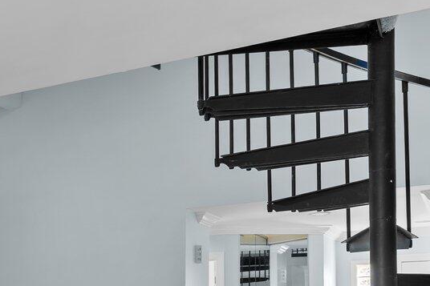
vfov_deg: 19.6
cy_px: 346
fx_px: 776
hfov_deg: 25.0
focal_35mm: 65
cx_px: -186
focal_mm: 17
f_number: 5.6
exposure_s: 1/1.67
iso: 125
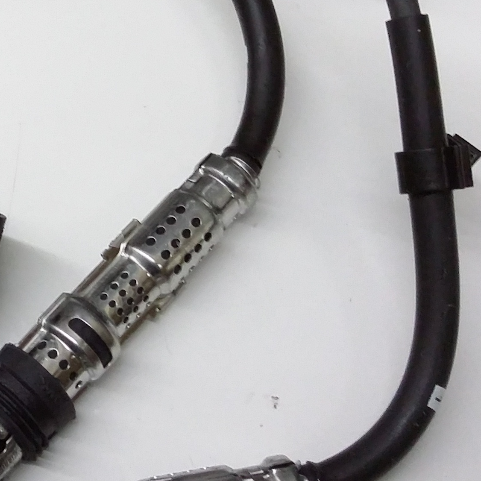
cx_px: -74
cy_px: 147
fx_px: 1289
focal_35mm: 82
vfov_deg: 21.0
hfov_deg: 20.0
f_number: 2.4
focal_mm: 3.4
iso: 160
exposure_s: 1/20
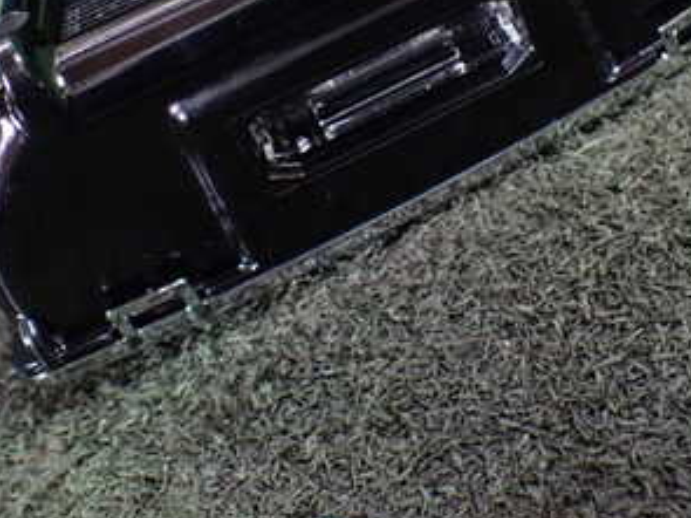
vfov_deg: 23.4
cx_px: 377
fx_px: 1217
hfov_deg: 31.7
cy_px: 63
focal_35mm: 61
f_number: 2.3
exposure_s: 1/60
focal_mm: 5.4
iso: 800
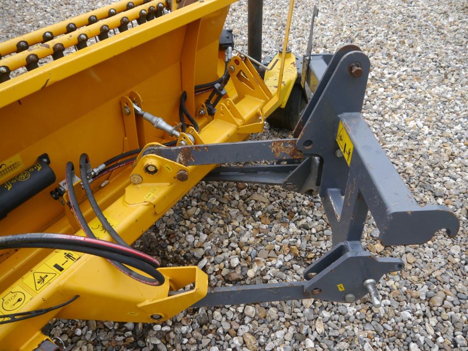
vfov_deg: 49.7
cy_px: 176
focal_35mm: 28
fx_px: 379
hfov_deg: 63.4
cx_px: 234
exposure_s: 1/200
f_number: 4.5
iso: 160
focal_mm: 14
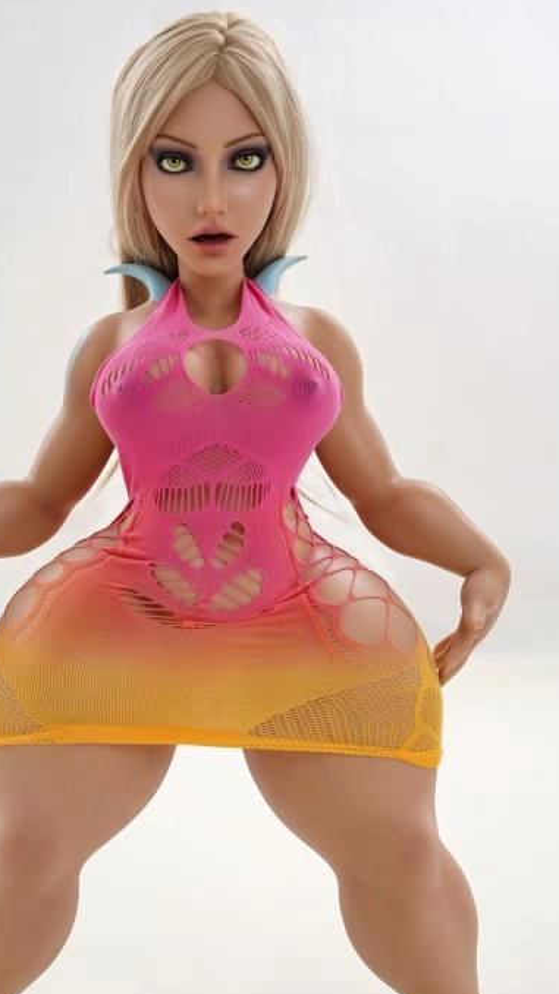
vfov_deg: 32.8
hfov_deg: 18.8
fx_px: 1688
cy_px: 562
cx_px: 198
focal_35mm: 64
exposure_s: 1/100
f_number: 4.5
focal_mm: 46
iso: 50
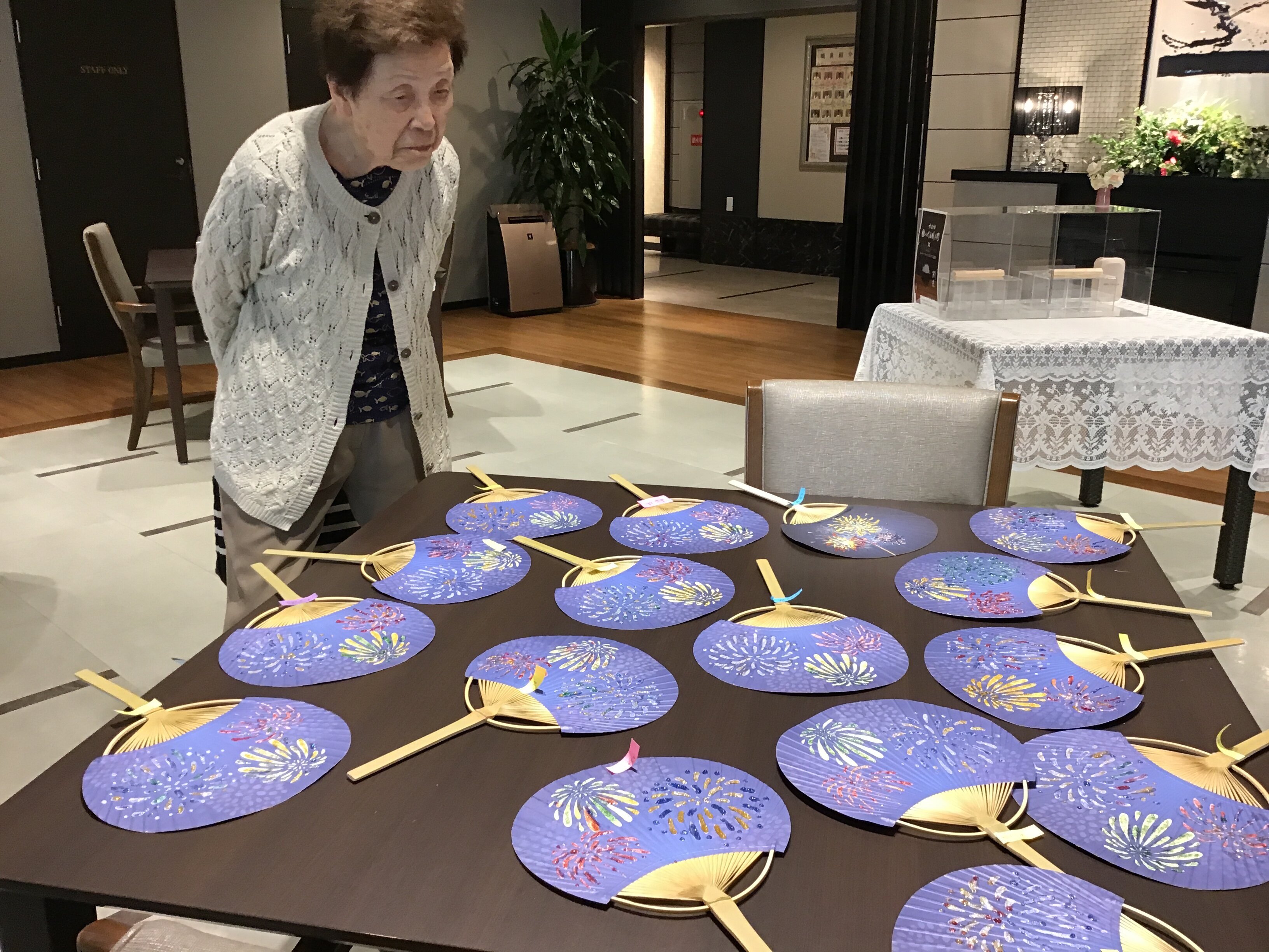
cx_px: 634
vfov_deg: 45.4
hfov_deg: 58.4
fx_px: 1136
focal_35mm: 31
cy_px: 476
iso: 80
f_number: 2.4
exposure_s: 1/30
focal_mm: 3.3
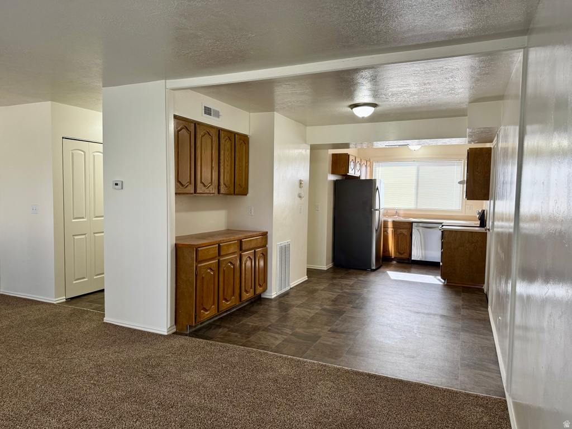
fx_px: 397
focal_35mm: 24
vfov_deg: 56.8
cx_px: 286
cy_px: 214
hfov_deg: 71.6
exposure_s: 1/121
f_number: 1.78
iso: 125
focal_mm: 6.76
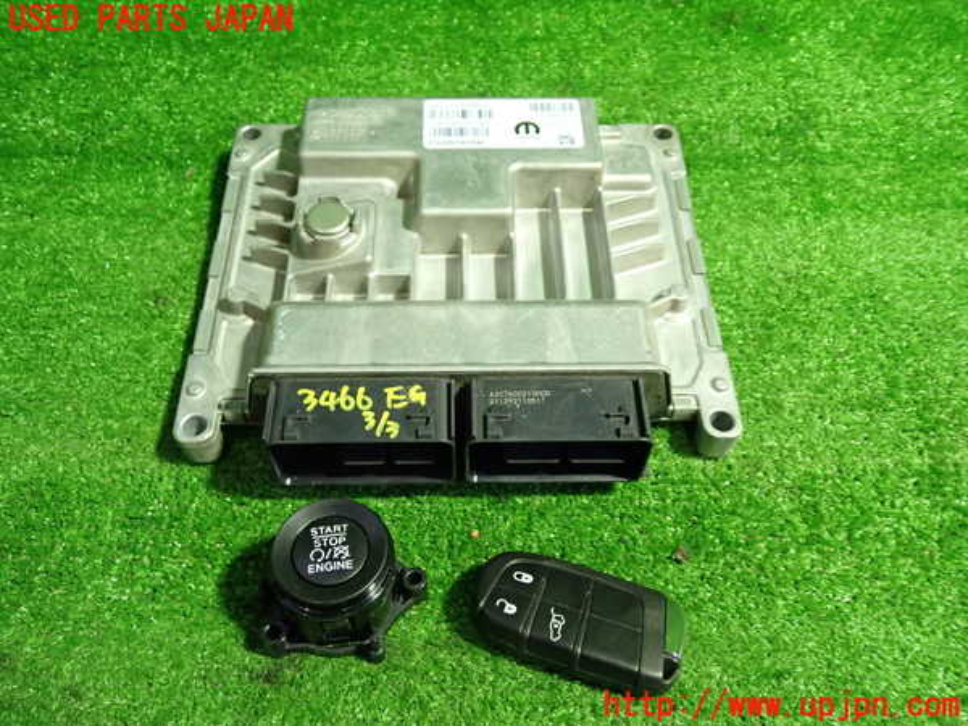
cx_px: 484
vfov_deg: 46.8
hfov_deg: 60.0
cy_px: 363
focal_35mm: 30
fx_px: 839
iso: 400
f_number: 2.3
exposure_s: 1/30
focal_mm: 5.4
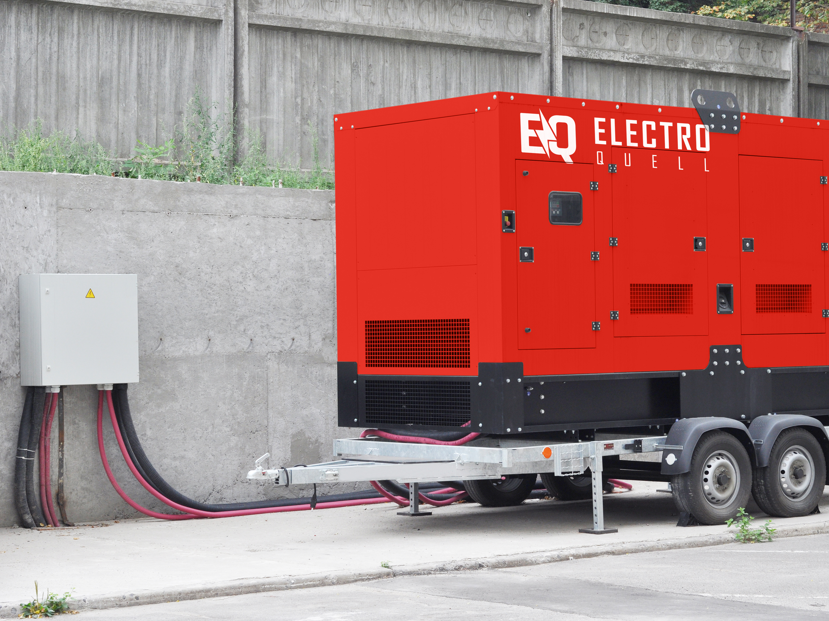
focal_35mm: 82
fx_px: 1964
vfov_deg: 18.0
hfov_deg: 23.8
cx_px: 471
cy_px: 310
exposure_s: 1/160
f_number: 6.3
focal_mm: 50
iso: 320
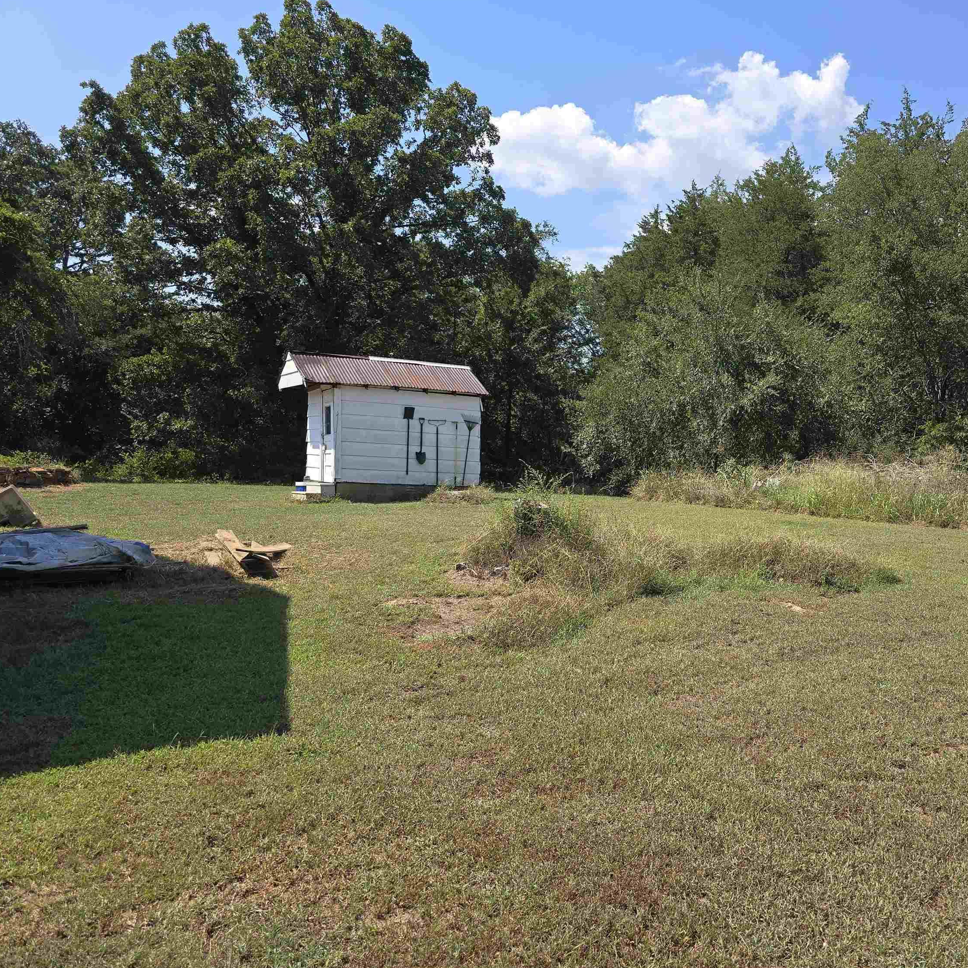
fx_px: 886
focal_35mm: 28
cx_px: 655
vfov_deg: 57.3
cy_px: 494
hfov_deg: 55.9
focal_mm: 6.3
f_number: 1.7
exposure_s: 1/609
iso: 12
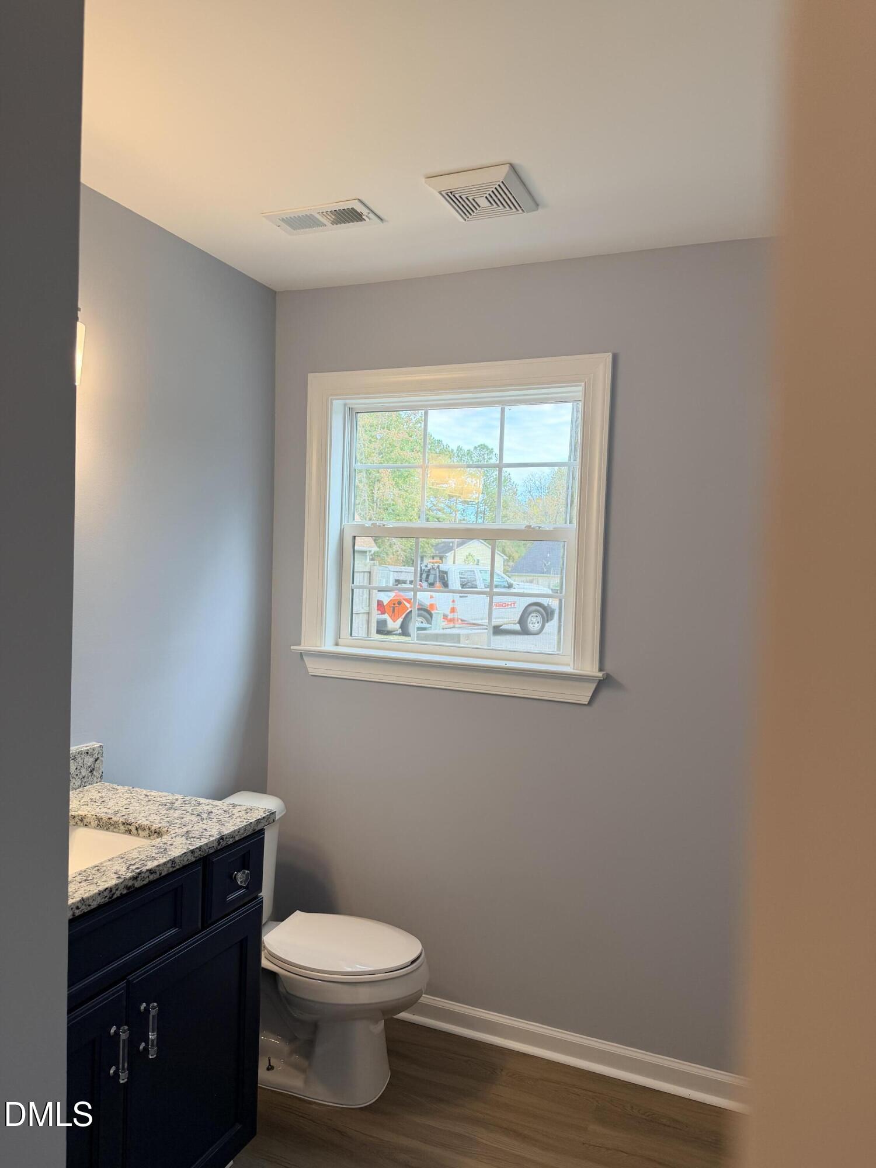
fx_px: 810
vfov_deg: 71.6
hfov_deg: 56.8
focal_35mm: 24
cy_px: 584
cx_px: 438
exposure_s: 1/163
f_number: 1.78
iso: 100
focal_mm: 6.76
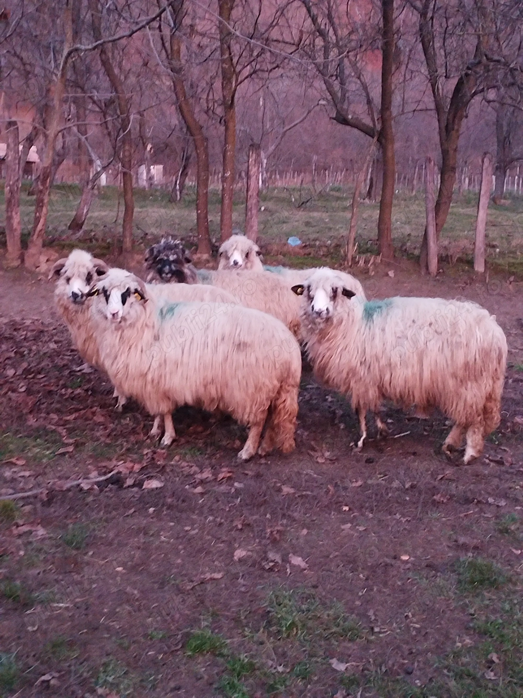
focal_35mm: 44
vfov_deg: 43.0
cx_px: 262
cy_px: 349
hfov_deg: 32.9
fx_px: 887
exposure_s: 1/20
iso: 3933
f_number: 1.9
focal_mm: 6.24
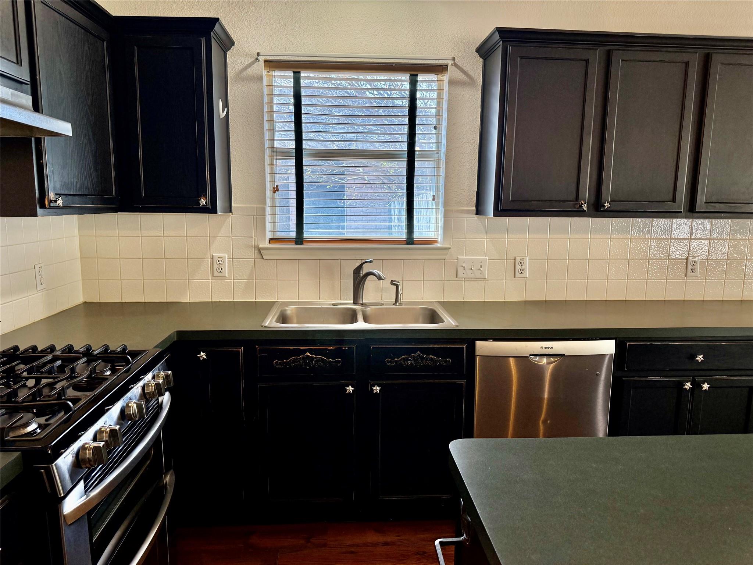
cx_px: 376
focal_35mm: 24
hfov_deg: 71.6
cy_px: 282
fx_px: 522
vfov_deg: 56.8
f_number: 1.78
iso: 160
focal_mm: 6.76
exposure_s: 1/164
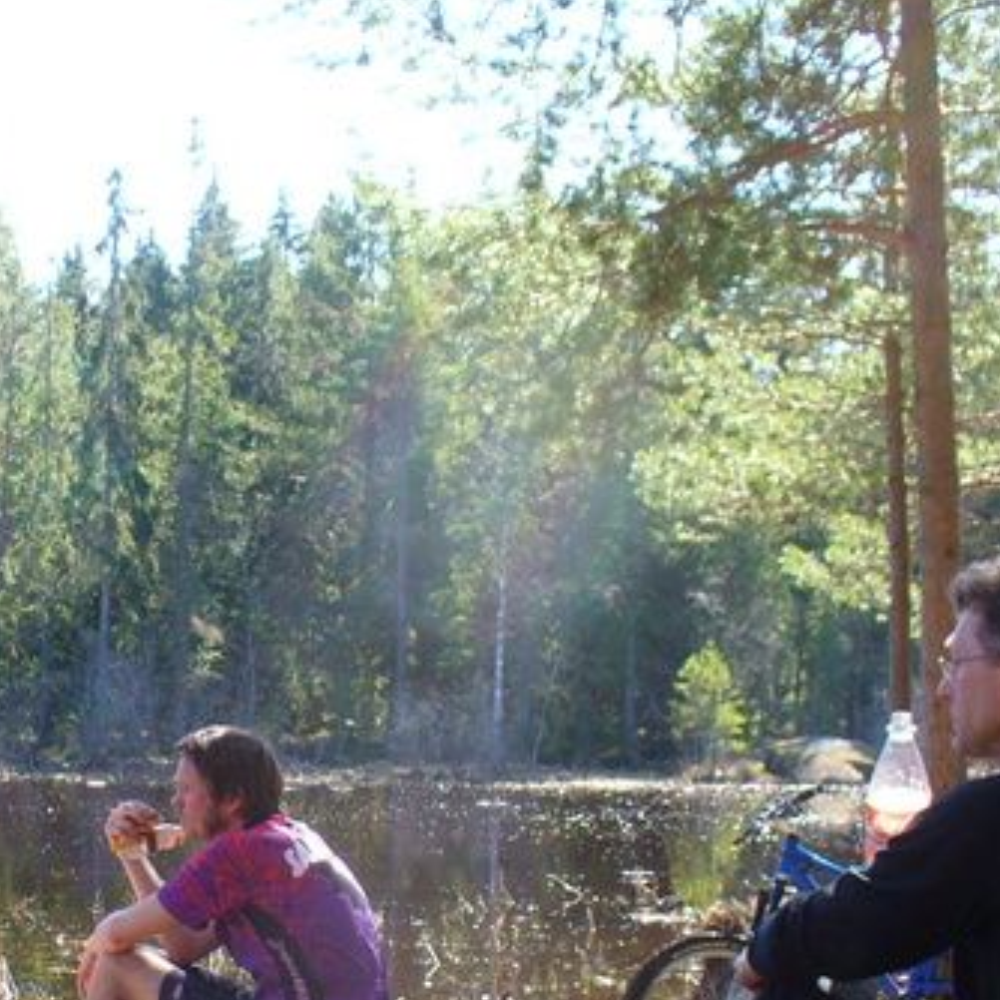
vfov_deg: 24.1
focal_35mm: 71
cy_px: 737
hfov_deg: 24.0
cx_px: 238
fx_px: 2321
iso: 64
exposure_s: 1/125
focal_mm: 6.1
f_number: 2.8
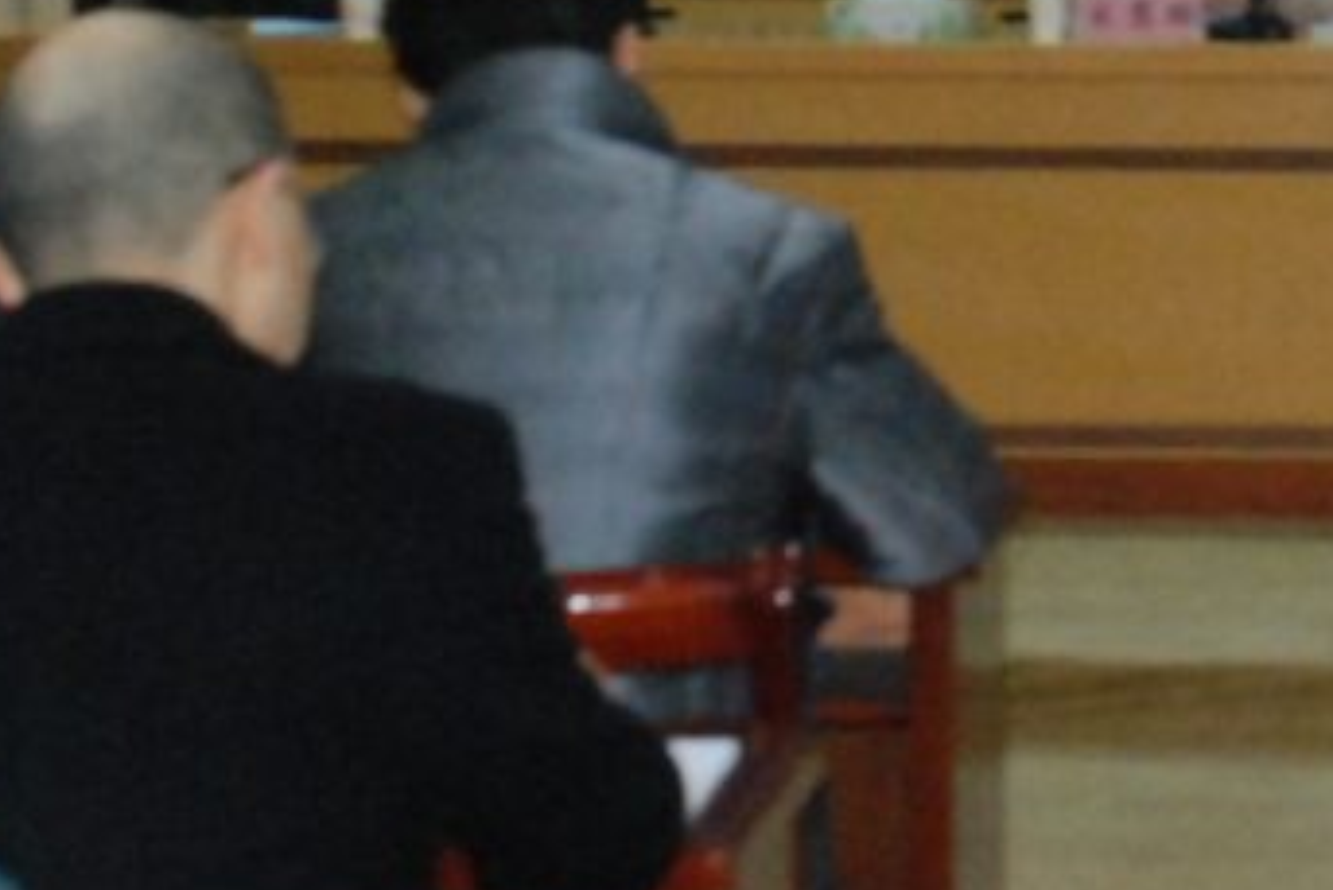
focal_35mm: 163
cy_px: -60
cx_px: 1551
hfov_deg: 12.3
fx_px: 6038
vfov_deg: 8.4
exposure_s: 1/60
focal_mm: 26
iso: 1600
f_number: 5.6
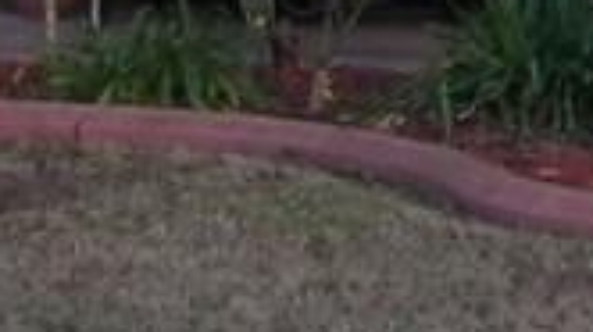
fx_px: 3802
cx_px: 990
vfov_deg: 4.8
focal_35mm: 242
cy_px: -675
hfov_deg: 8.6
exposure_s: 1/125
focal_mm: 6
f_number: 2.8
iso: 50
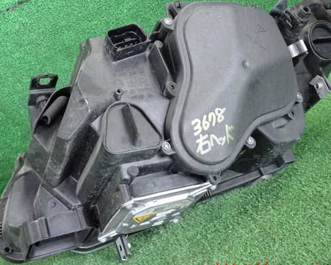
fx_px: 441
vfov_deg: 33.4
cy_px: 127
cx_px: 167
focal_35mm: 45
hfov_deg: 41.2
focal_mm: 6.83
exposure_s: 1/125
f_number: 2.7
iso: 1600
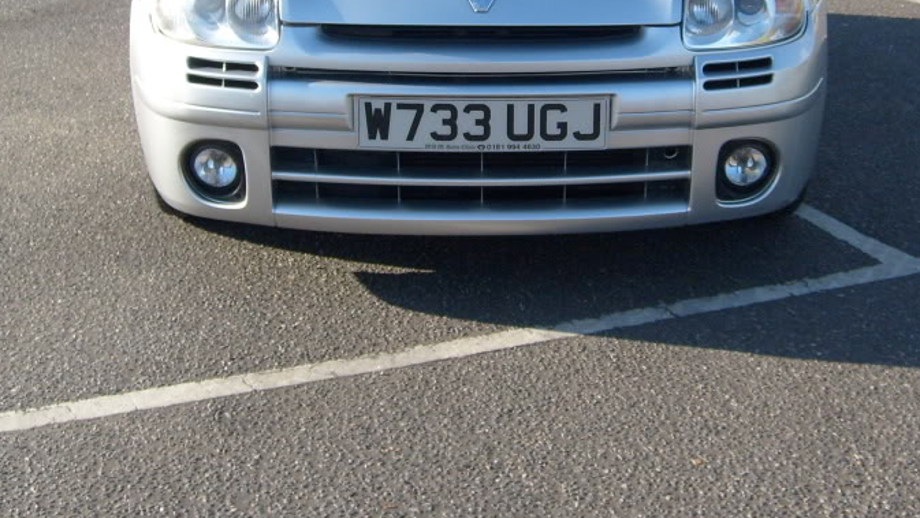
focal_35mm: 58
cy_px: 100
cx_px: 535
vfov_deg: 20.5
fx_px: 1415
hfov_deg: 35.9
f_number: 7.1
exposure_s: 1/125
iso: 80
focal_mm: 5.8
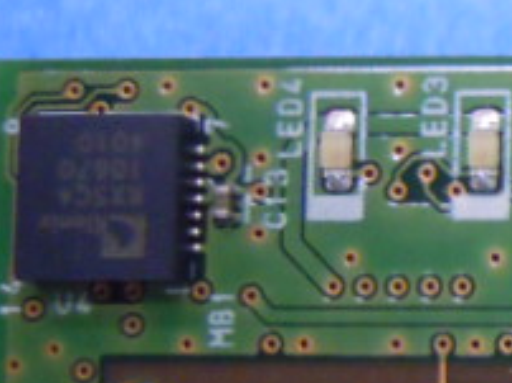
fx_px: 2098
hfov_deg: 11.8
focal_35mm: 142
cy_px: 355
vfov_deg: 10.4
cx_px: 1158
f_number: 2.7
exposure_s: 1/50
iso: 400
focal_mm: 5
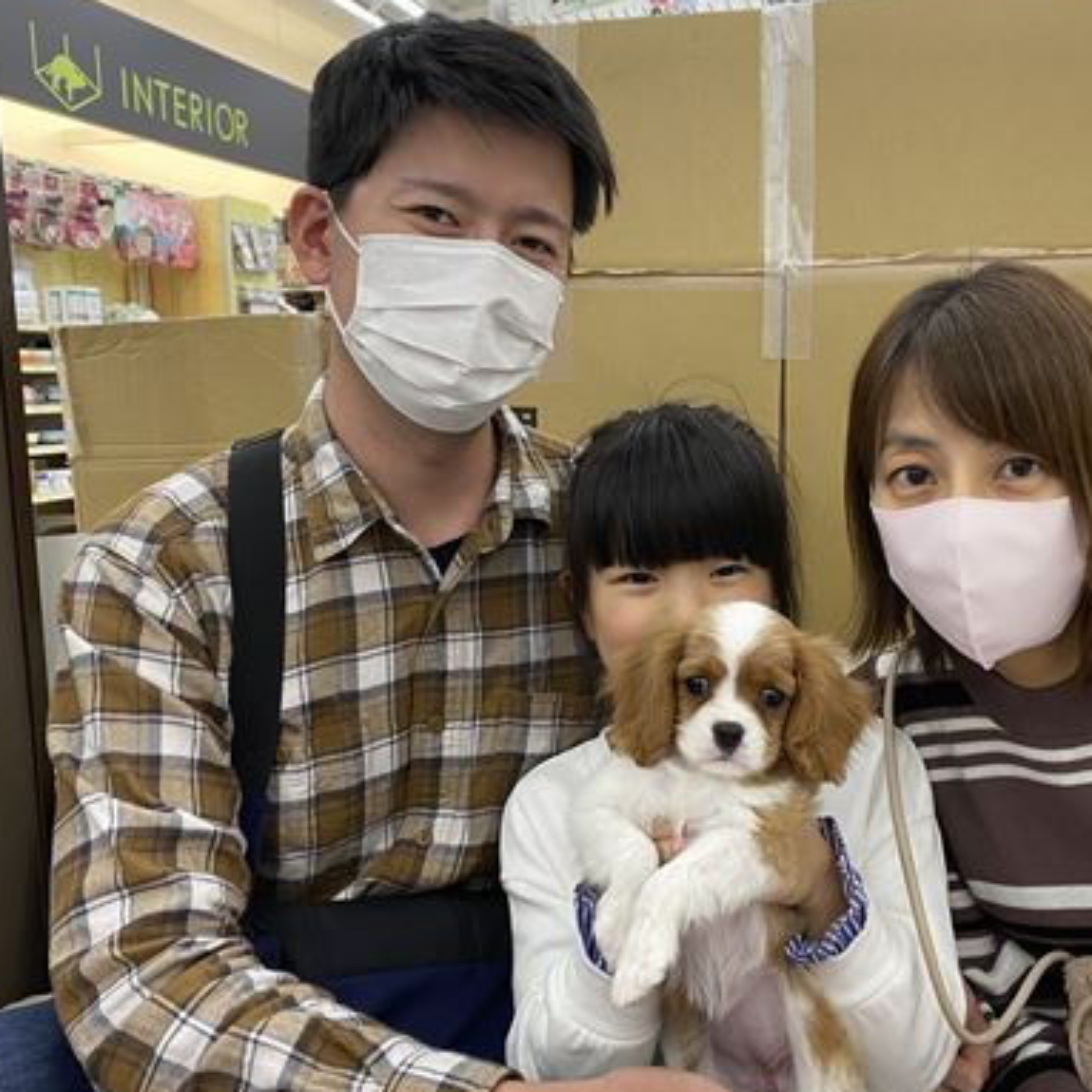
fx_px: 1285
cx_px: 676
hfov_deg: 45.7
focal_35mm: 36
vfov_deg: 46.0
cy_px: 567
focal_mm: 4.25
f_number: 1.8
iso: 80
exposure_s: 1/60
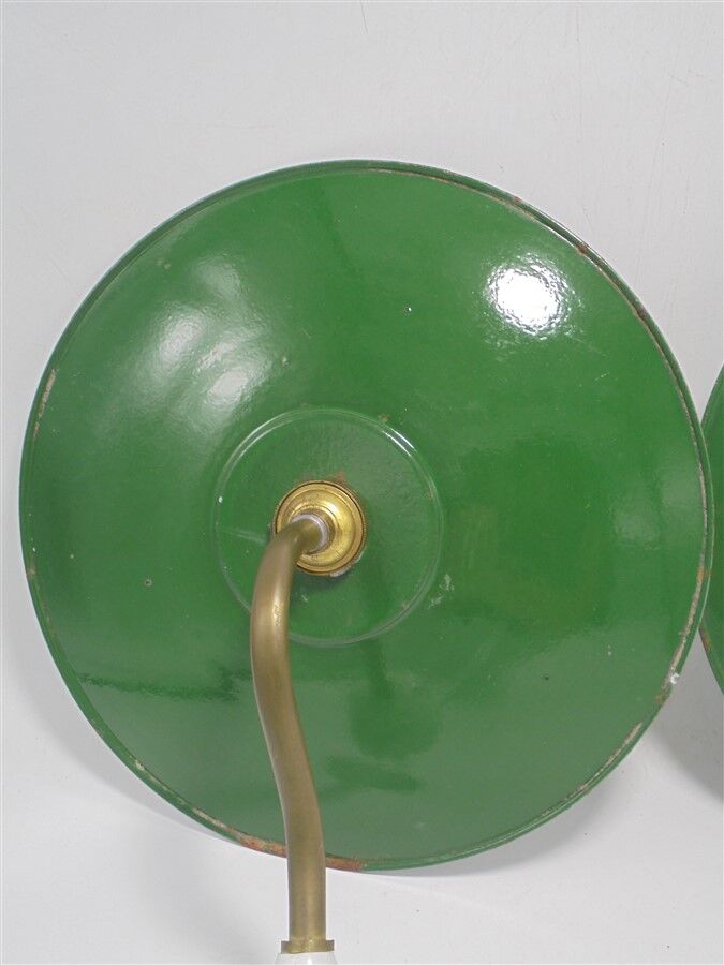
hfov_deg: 37.7
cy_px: 482
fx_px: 1060
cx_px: 362
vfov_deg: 49.0
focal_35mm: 38
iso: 100
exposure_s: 1/30
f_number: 4.2
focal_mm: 6.9
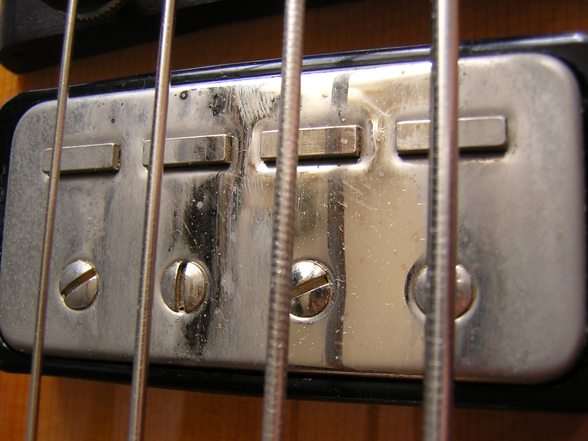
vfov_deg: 39.7
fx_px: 612
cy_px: 220
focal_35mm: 36
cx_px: 294
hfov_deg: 51.4
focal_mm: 4.7
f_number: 2.6
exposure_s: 1/44.8
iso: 100
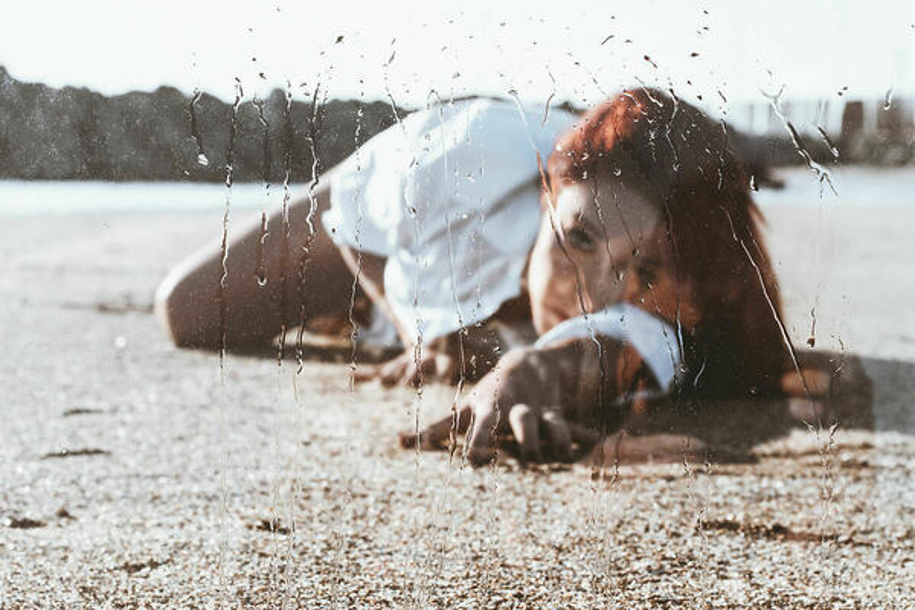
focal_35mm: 75
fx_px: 1906
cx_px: 458
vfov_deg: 18.2
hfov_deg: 27.0
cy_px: 305
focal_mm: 50
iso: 250
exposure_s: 1/160
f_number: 10
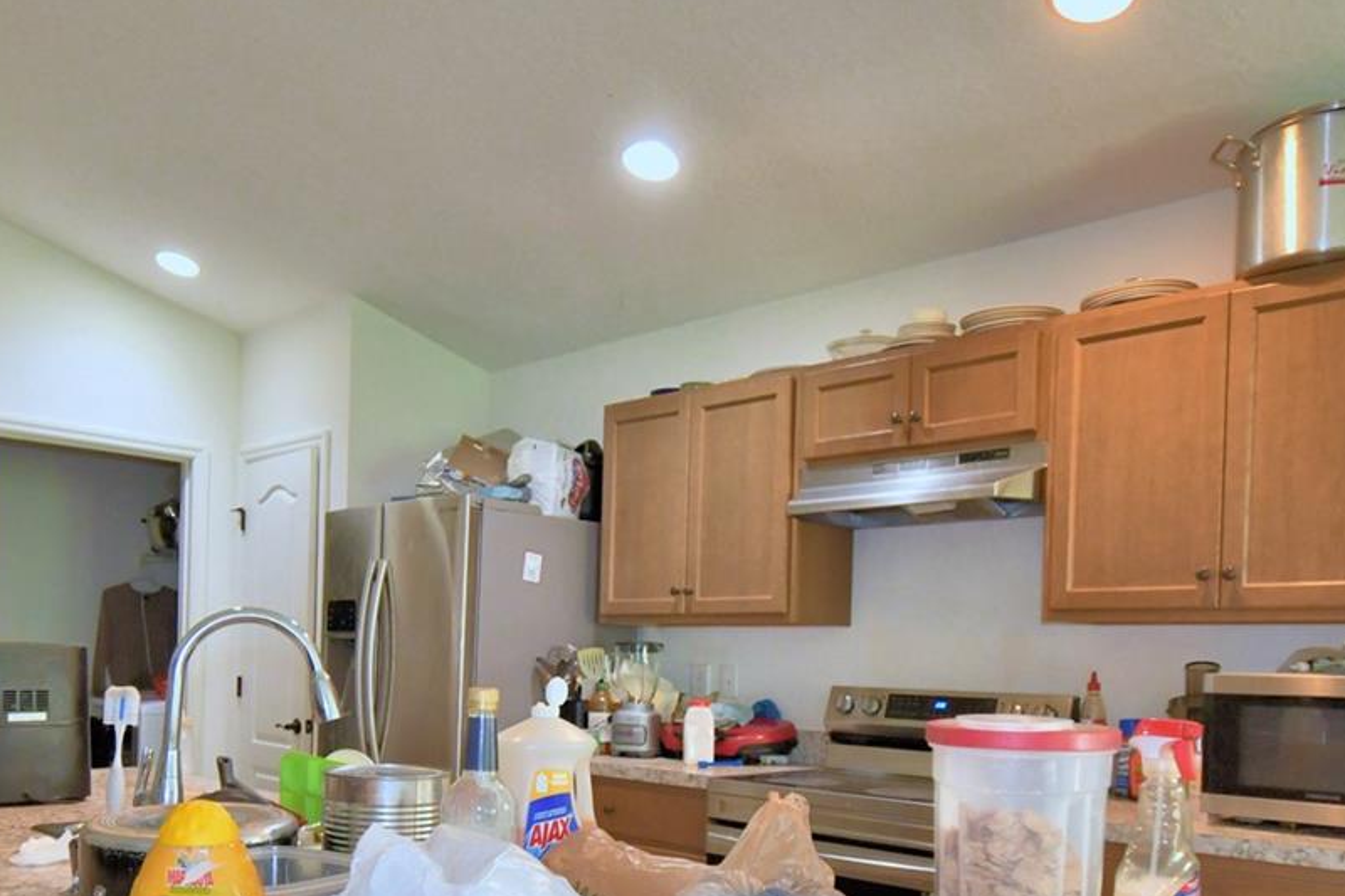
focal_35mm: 30
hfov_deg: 61.8
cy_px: 672
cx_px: 604
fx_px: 1121
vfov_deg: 42.3
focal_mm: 10
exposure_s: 1/30
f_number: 4.5
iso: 800
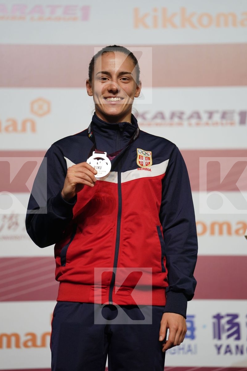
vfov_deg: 10.2
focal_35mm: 201
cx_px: 123
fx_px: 2068
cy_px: 186
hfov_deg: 6.8
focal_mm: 200
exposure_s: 1/250
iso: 800
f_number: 2.8
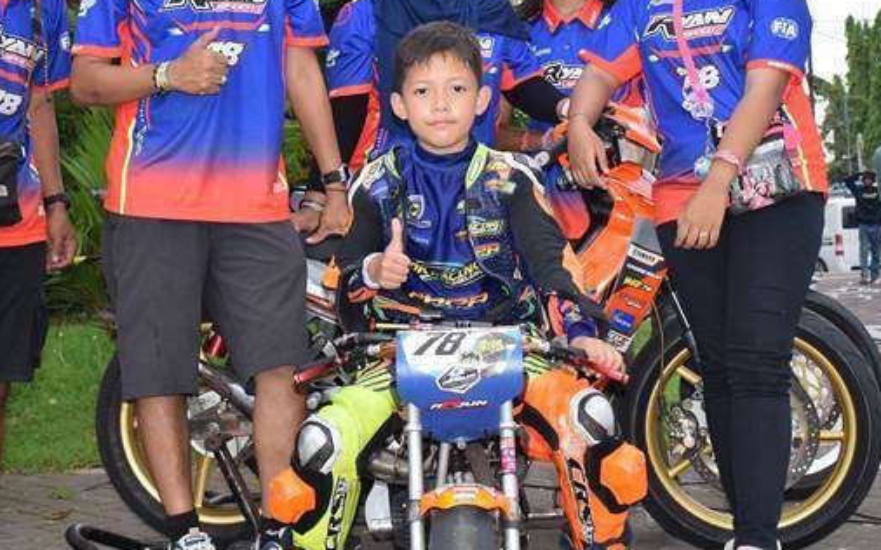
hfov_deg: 31.1
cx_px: 371
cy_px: 214
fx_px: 1578
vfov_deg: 19.7
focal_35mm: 66
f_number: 5.6
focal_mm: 29
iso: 800
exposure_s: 1/125
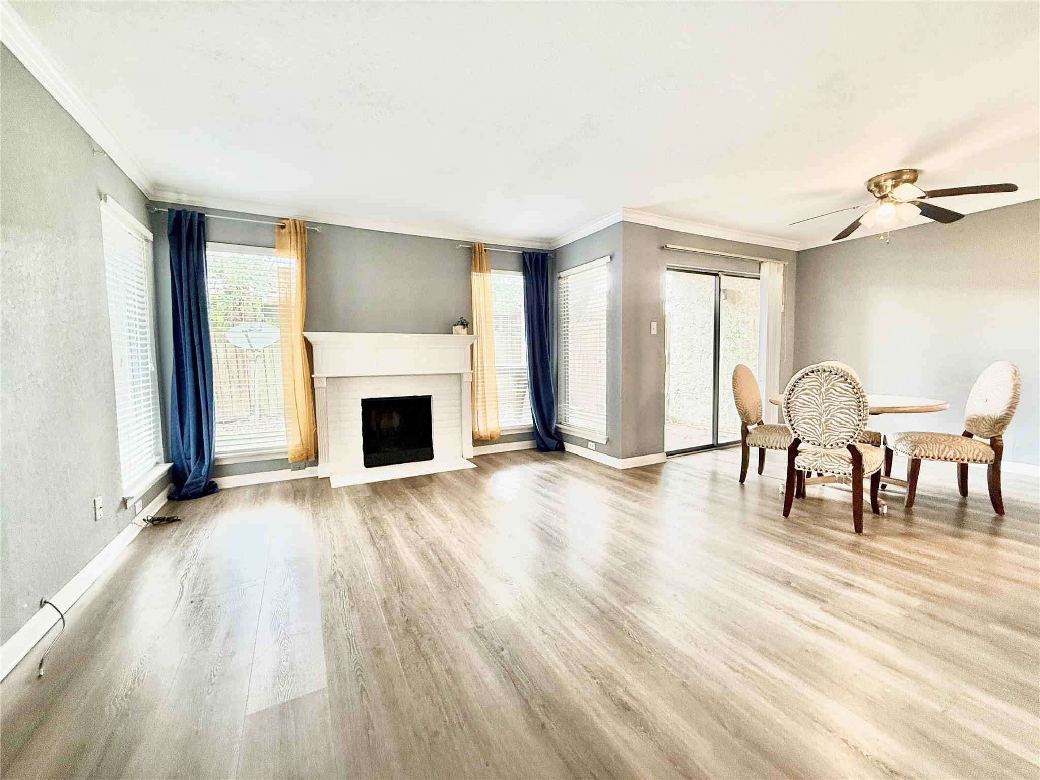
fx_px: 421
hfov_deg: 102.1
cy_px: 390
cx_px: 520
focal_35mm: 14
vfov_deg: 85.7
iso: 200
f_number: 2.2
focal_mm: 2.22
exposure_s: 1/60
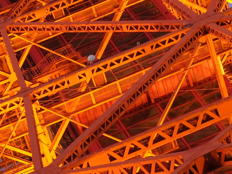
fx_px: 1589
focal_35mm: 237
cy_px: -133
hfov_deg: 8.4
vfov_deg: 6.2
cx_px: 113
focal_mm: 35
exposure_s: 1/6
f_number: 11
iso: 800
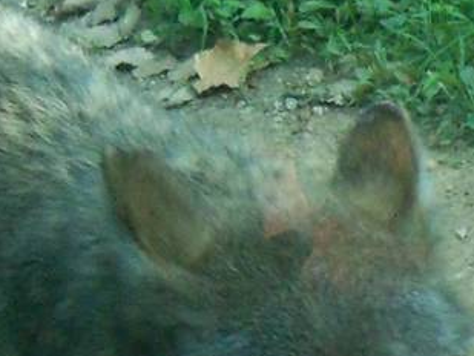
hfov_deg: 10.2
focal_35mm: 181
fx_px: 2479
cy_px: 416
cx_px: 902
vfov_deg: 8.1
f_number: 3.5
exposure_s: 1/250
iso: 400
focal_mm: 6.2
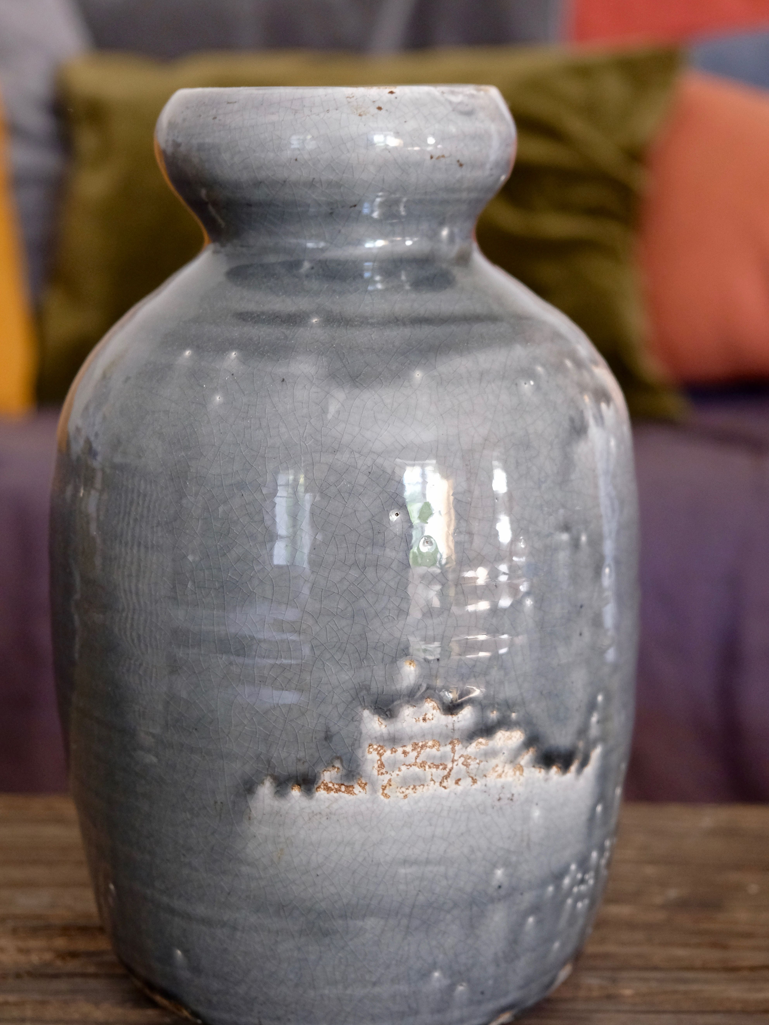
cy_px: 560
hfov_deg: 24.8
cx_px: 385
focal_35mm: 59
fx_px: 1748
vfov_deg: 32.7
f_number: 3.6
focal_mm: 35.8
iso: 2500
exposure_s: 1/60
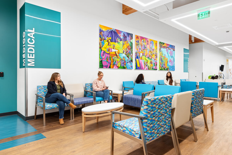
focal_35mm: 24
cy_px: 78
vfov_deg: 53.2
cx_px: 116
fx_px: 155
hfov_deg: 73.7
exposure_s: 1/2
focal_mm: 24
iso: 400
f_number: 11
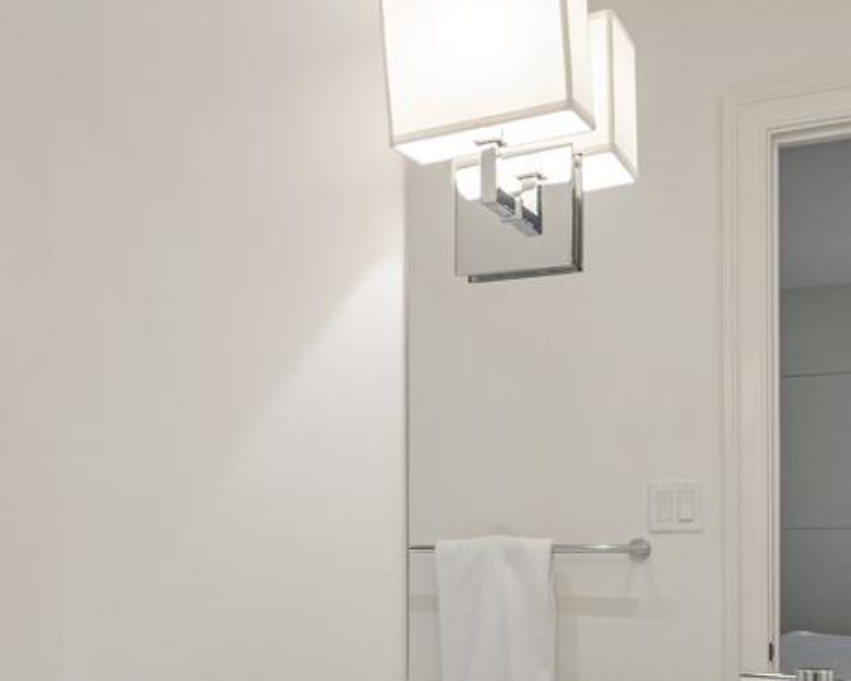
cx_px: 265
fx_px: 1184
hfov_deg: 39.0
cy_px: 557
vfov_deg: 31.2
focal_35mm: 47
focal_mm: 16
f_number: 8
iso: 500
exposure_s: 1/1.25
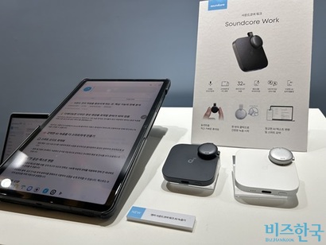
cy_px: 122
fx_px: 245
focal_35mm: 26
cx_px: 163
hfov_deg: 67.3
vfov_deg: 53.1
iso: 50
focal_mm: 5.7
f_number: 1.5
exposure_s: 1/351
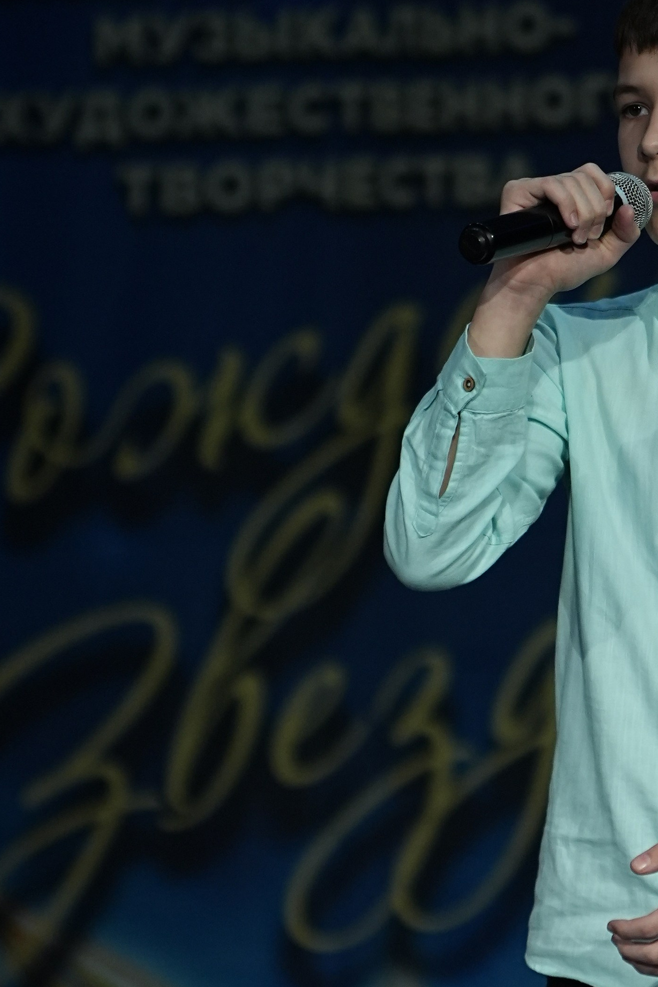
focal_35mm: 584
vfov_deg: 3.5
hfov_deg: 2.4
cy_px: 523
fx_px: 16013
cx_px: 567
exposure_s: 1/320
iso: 1000
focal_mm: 200
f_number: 2.8
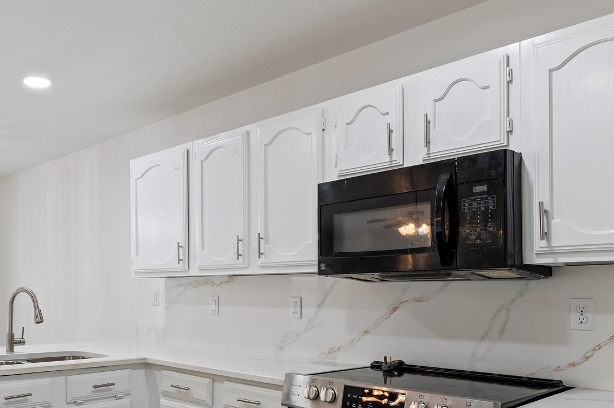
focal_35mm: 34
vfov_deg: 38.2
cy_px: 285
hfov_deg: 53.5
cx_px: 160
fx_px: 579
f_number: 6.3
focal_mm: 17
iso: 100
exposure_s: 1/5
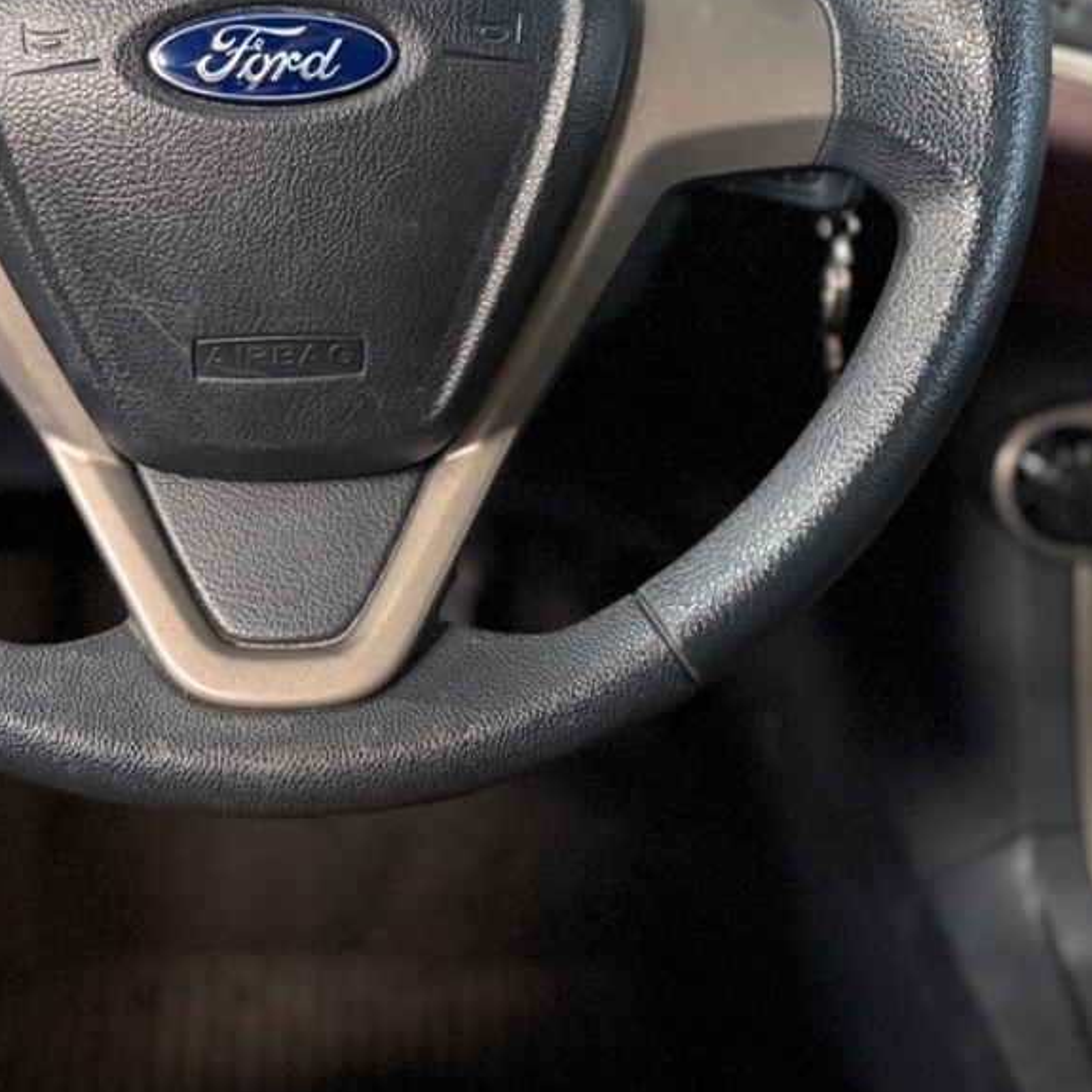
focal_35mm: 59
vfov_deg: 28.0
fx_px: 2106
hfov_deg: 28.8
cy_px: 120
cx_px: 327
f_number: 1.78
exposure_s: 1/33
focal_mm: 6.76
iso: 800
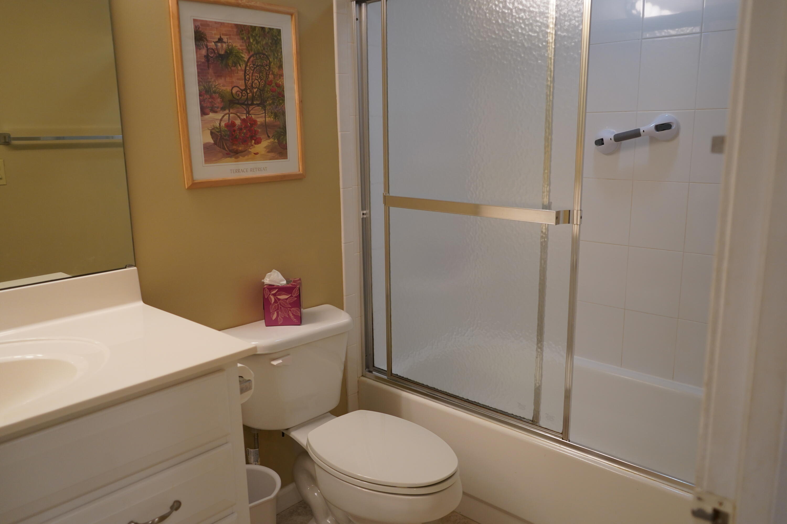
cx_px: 394
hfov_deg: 65.5
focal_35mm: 28
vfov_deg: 46.4
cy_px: 262
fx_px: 612
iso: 1250
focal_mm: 28
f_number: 4
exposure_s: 1/160
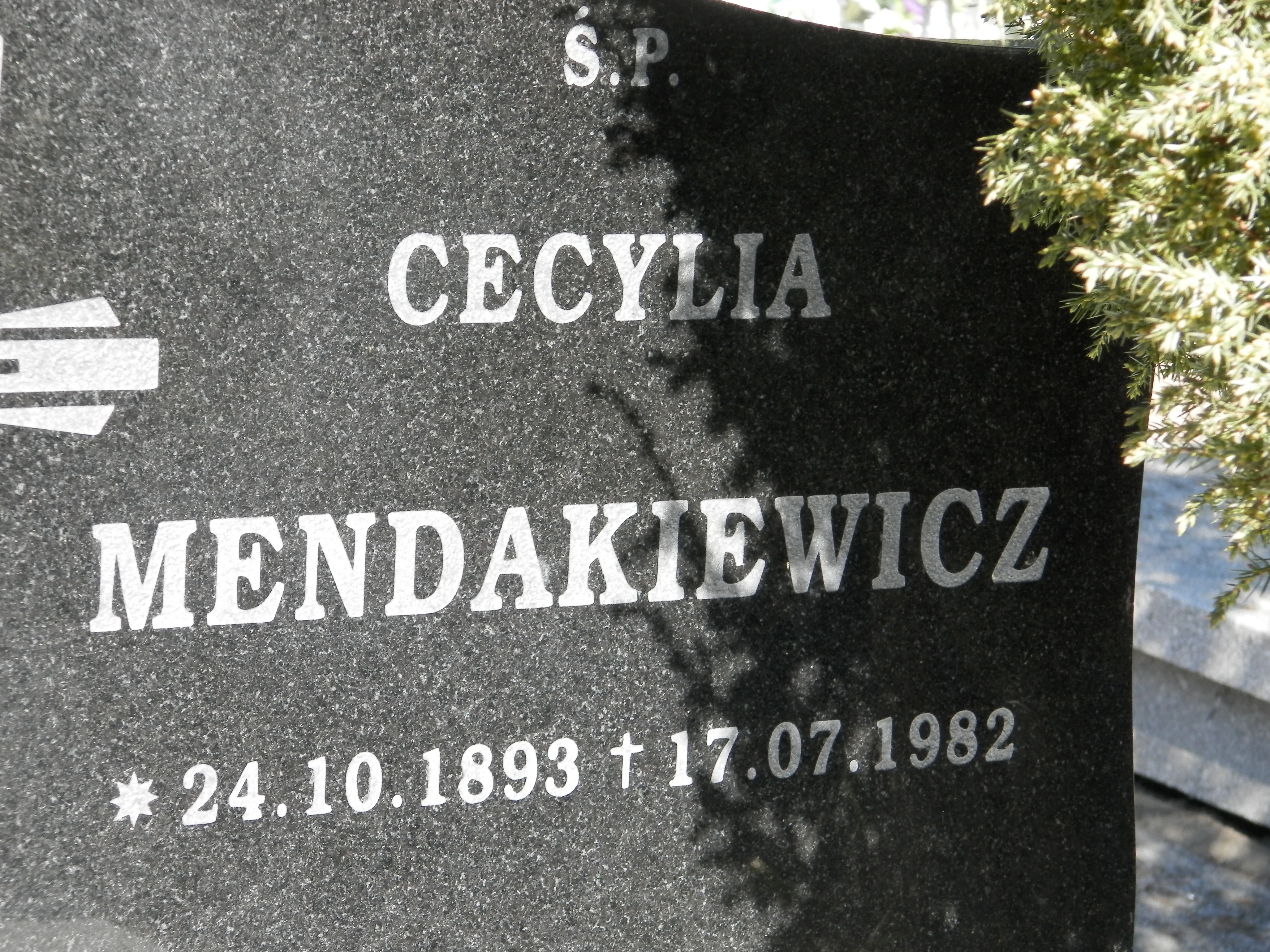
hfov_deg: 16.6
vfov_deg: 12.4
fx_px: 4366
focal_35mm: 119
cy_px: 517
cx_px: 651
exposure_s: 1/160
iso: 125
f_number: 4.5
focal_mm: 19
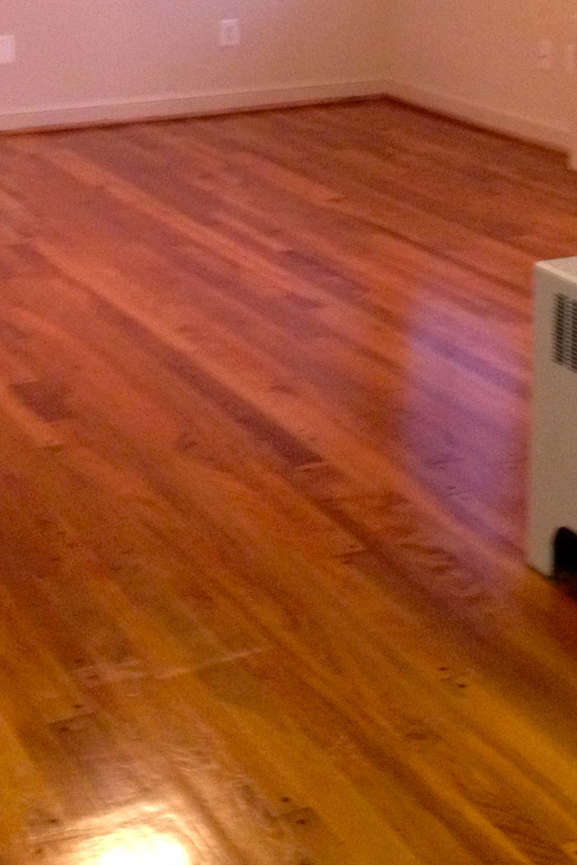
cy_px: 144
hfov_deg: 16.3
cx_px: 294
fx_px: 2019
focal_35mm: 84
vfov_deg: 23.7
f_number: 2.4
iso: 320
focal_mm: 4.28
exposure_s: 1/20
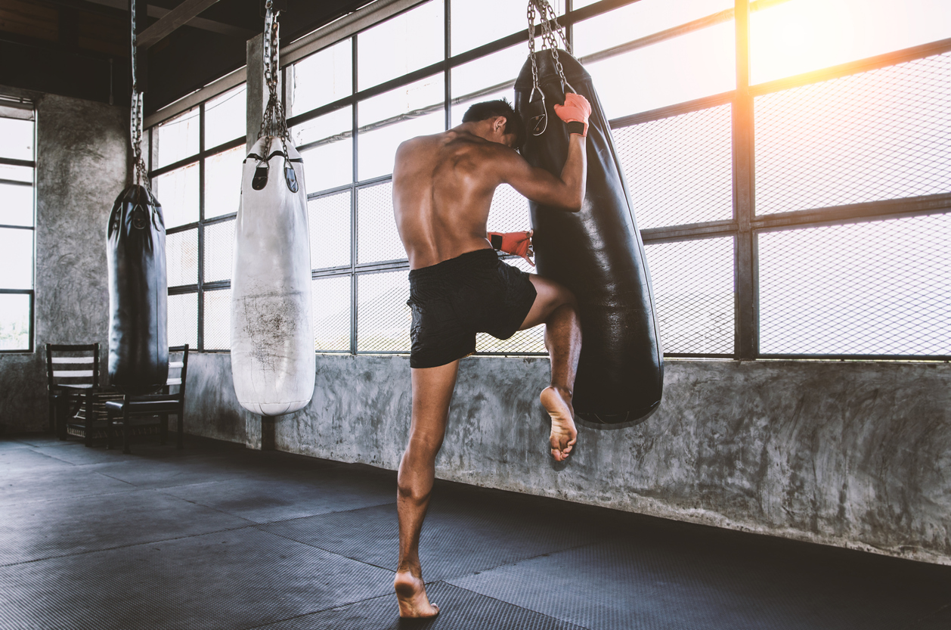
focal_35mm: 33
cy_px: 315
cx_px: 476
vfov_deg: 39.8
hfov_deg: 57.3
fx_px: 870
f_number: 6.3
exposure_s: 1/60
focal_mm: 22
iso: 125
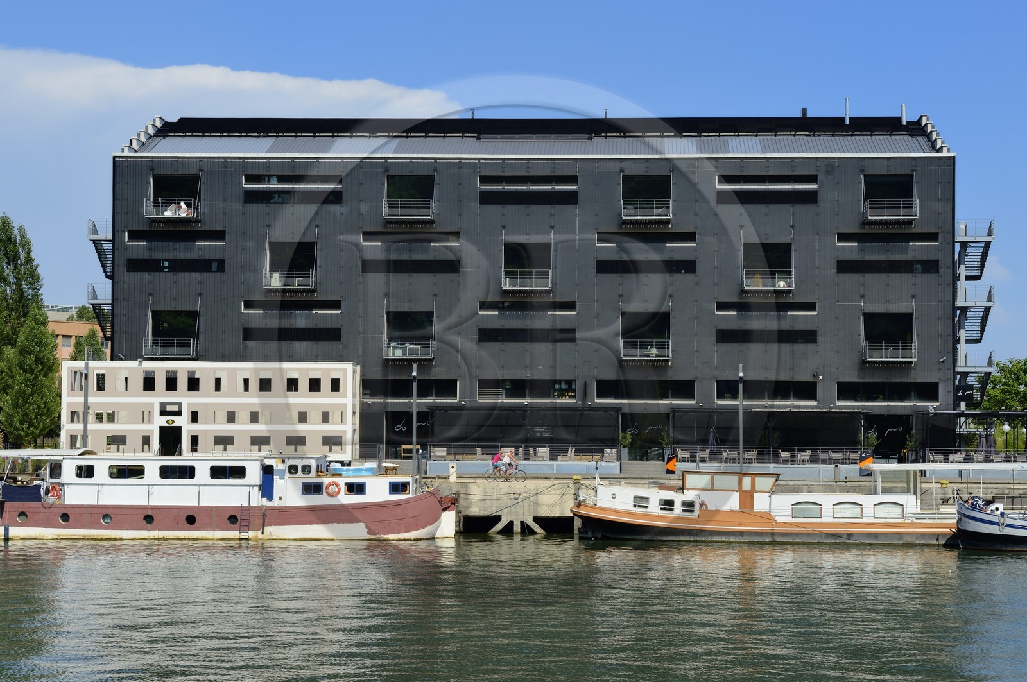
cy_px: 341
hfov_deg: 28.9
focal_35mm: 70
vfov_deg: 19.4
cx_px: 514
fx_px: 1995
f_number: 14
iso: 200
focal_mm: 70
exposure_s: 1/320
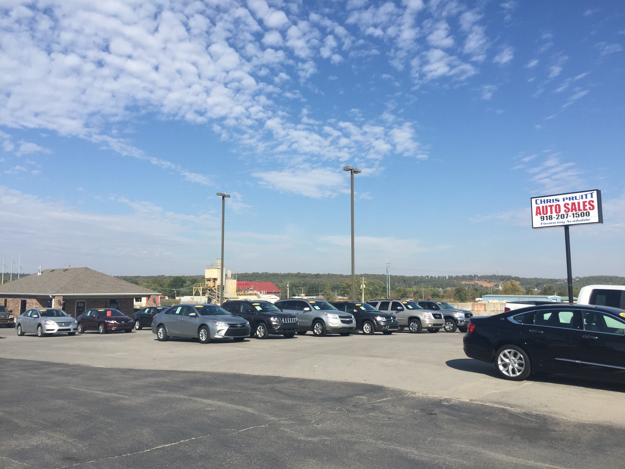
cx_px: 312
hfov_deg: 61.7
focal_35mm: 29
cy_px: 234
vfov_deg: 48.2
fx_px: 524
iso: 32
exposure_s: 1/2475
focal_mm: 4.15
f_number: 2.2
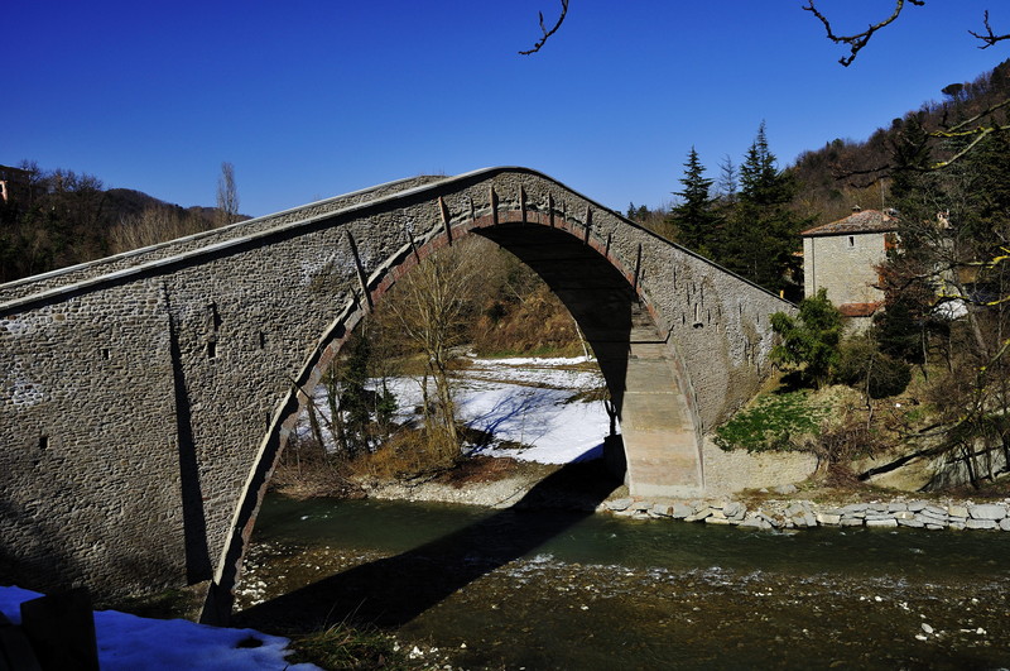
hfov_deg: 53.2
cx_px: 505
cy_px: 336
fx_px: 1009
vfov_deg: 36.8
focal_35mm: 36
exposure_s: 1/400
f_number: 7.1
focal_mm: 24
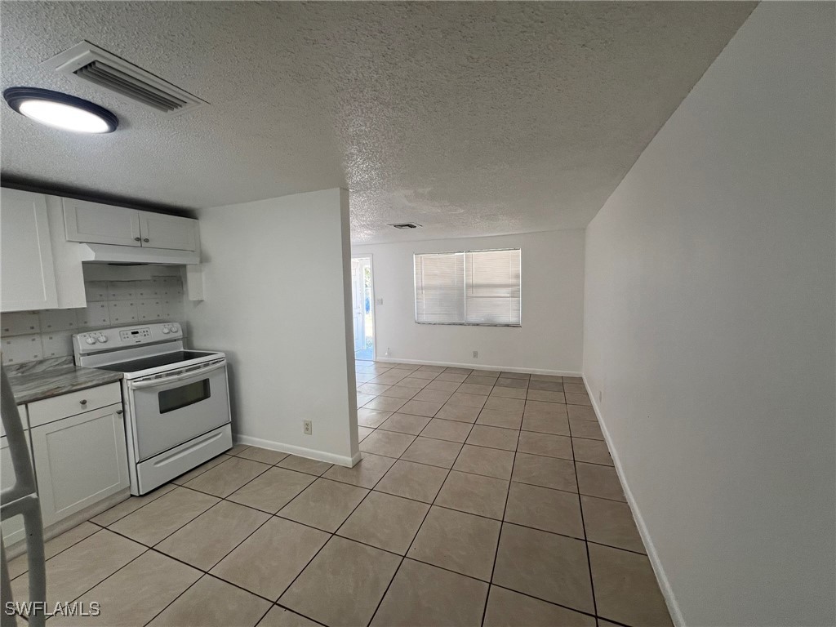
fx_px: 314
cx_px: 418
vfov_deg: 89.9
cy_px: 314
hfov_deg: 106.2
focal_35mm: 13
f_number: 1.8
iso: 64
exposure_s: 1/99
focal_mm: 1.57
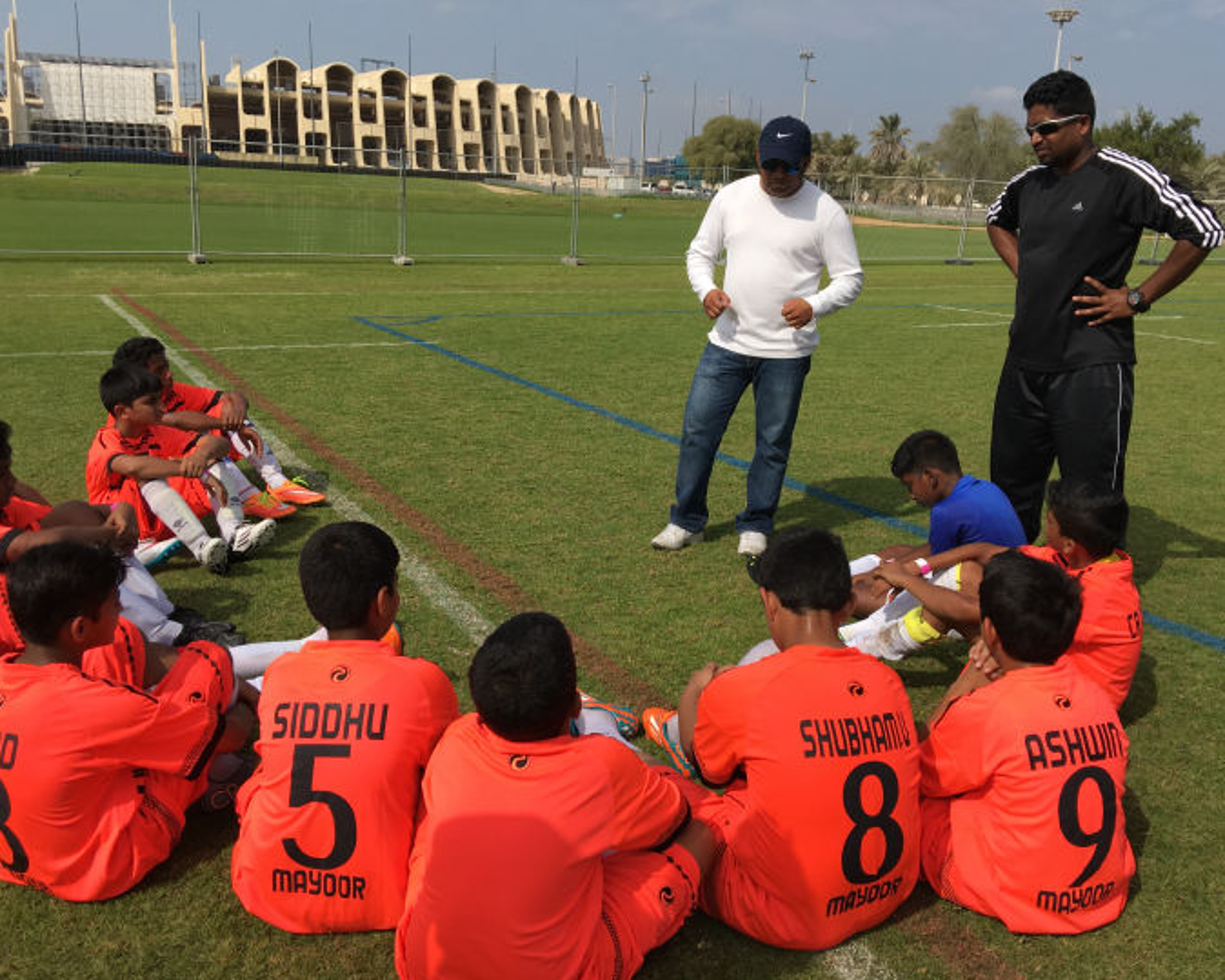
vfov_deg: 47.1
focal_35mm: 31
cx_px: 623
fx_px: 1124
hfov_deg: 57.2
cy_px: 502
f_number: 2.2
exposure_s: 1/2404
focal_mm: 4.15
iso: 25
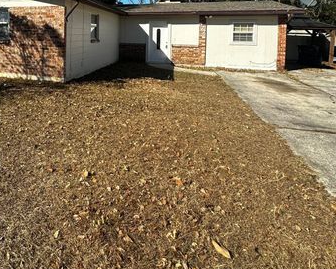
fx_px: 268
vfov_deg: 49.1
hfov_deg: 61.2
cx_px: 91
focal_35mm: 27
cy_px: 42
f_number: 2.2
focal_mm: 2.22
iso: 50
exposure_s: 1/1595
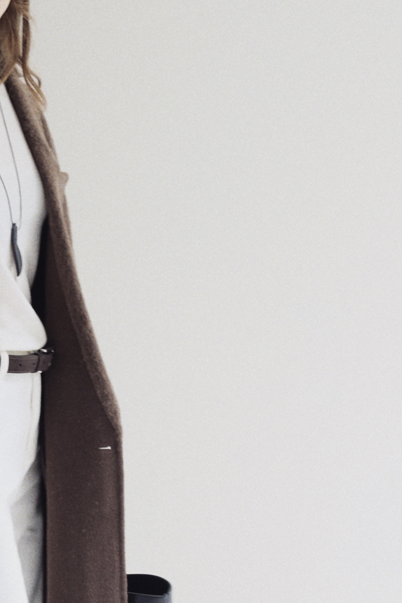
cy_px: 456
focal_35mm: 118
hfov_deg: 11.5
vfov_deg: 17.2
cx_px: -32
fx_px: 1976
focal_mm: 35
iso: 320
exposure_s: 1/42
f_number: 2
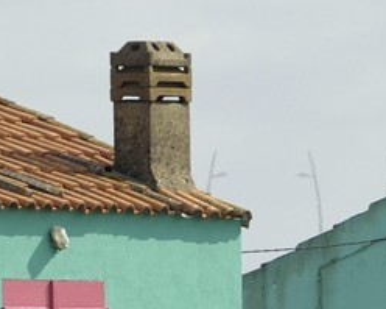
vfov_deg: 0.9
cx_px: 798
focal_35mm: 1725
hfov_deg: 1.1
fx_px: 19691
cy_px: 1083
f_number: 5.6
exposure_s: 1/400
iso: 100
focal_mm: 190
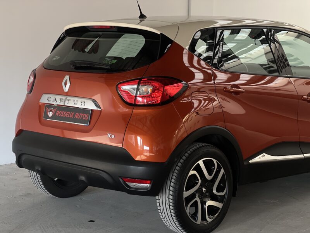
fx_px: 690
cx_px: 155
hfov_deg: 25.3
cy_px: 116
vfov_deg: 19.1
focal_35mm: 77
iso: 125
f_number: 2.8
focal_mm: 9
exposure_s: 1/121
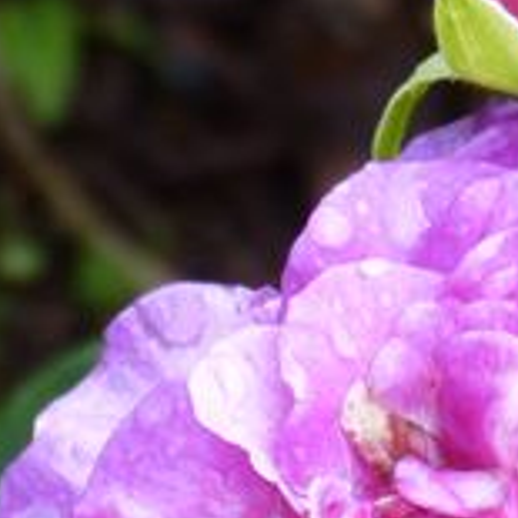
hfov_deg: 3.5
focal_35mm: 497
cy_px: 535
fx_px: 8414
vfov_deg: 3.5
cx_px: 561
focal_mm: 19.7
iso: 100
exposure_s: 1/80
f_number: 3.5
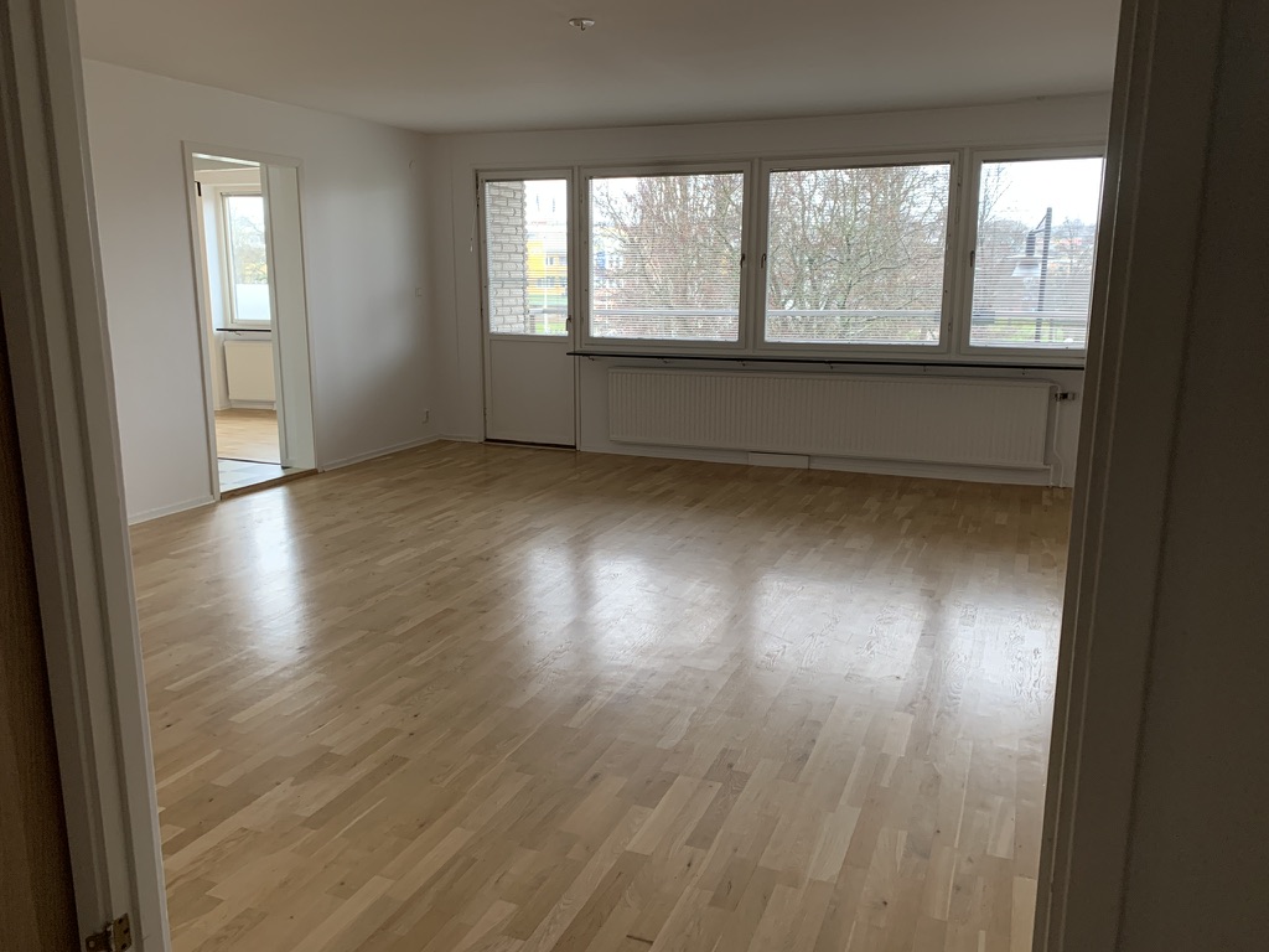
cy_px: 476
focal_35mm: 26
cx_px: 634
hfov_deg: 67.3
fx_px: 953
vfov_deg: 53.1
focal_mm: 4.25
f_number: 1.8
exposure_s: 1/60
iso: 125
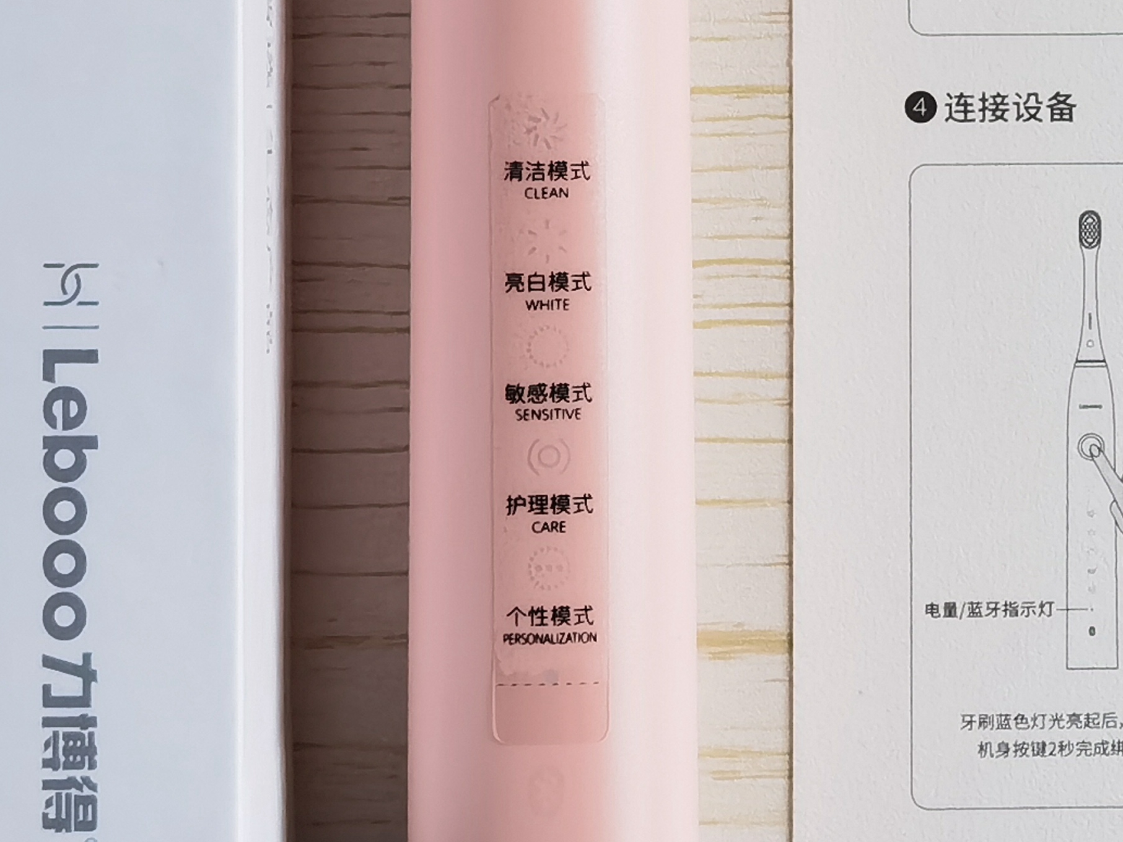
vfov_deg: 8.1
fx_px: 5937
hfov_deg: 10.7
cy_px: 25
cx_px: 1125
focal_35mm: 183
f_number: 1.9
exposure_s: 1/100
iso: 80
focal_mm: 6.71
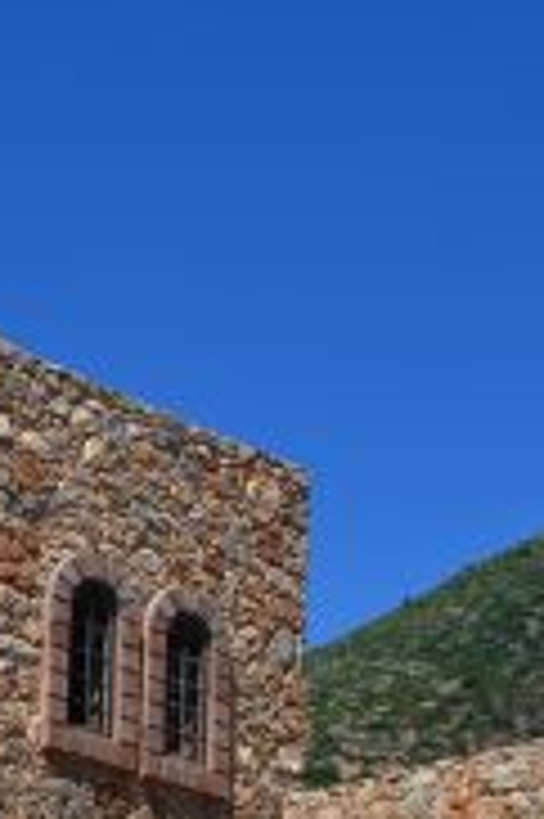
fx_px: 2702
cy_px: 792
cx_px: 175
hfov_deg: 11.5
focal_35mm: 119
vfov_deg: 16.9
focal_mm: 32
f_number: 11
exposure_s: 1/500
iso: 320
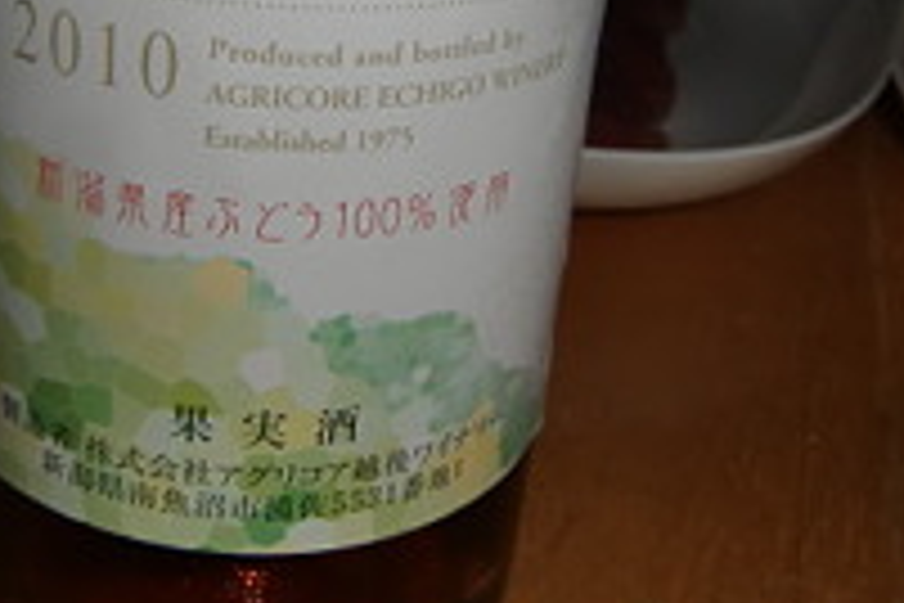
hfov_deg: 35.1
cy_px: 27
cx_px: 263
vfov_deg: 23.4
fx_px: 1406
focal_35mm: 56
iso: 64
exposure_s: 1/30
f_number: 7.5
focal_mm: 4.3
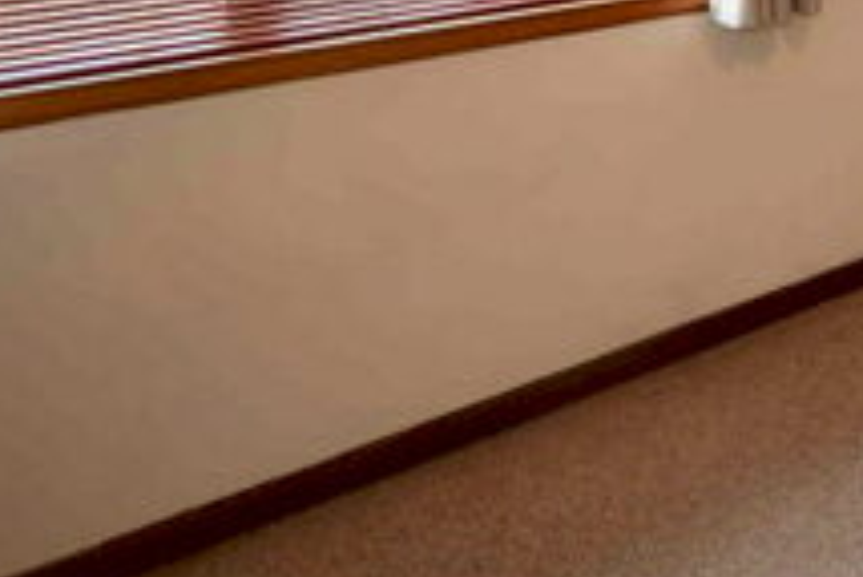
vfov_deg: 24.1
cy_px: -176
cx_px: 1069
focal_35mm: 49
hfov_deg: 32.4
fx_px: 1175
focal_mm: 10
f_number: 4.5
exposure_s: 1/80
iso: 200
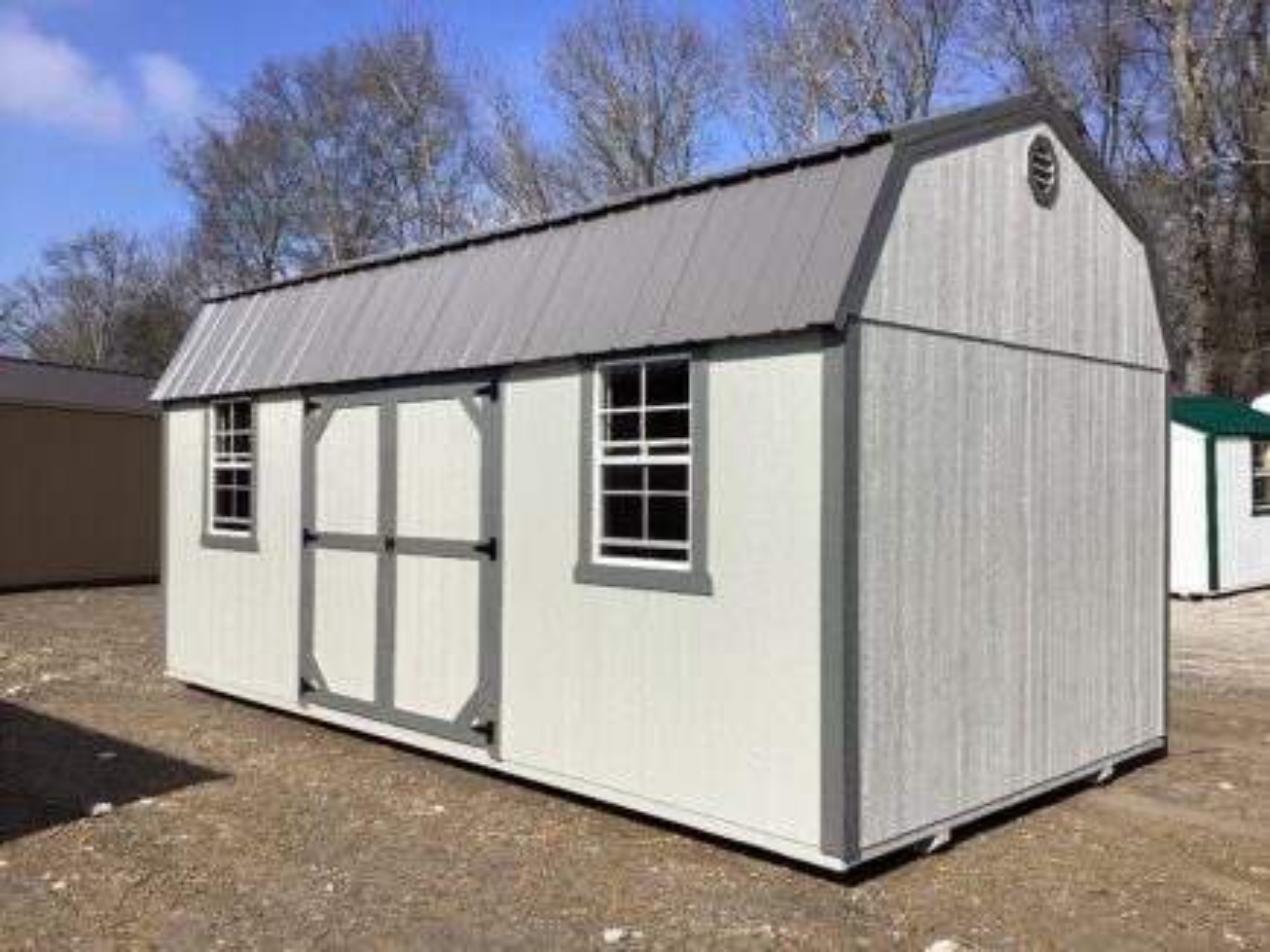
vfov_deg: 45.4
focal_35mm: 31
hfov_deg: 58.4
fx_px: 1137
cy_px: 476
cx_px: 635
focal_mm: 3.3
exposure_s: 1/1988
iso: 25
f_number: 2.4
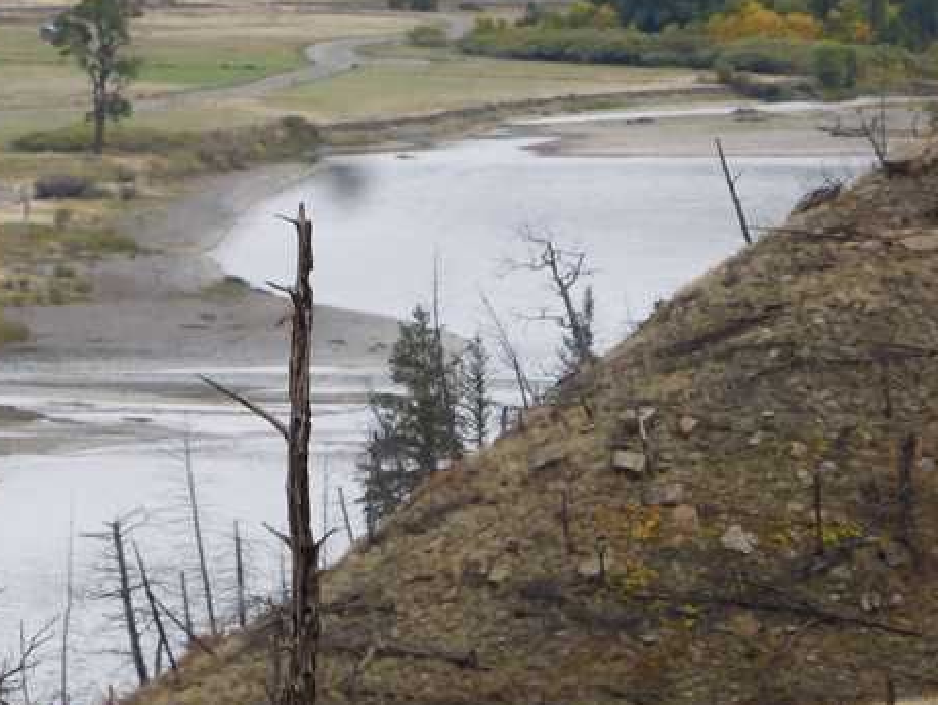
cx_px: 201
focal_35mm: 510
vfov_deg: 2.9
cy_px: 201
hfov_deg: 3.9
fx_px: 13827
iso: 100
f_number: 5.8
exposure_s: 1/100
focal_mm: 47.3
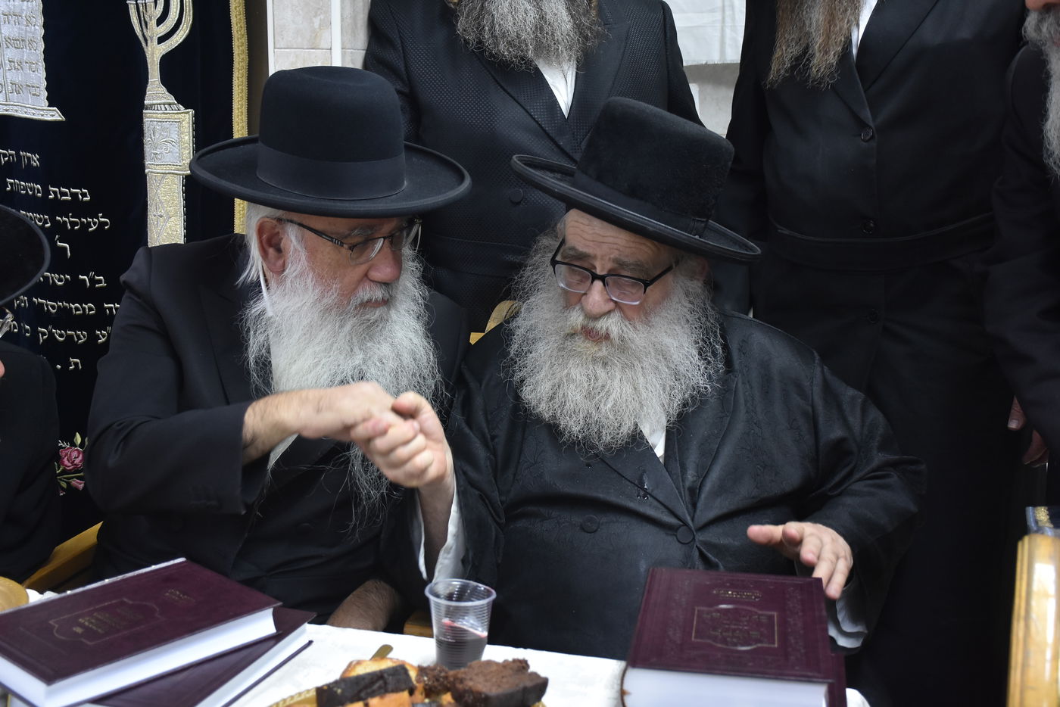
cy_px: 354
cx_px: 530
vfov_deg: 28.1
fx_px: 1414
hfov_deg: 41.1
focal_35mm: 48
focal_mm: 32
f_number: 5.6
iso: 1250
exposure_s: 1/60
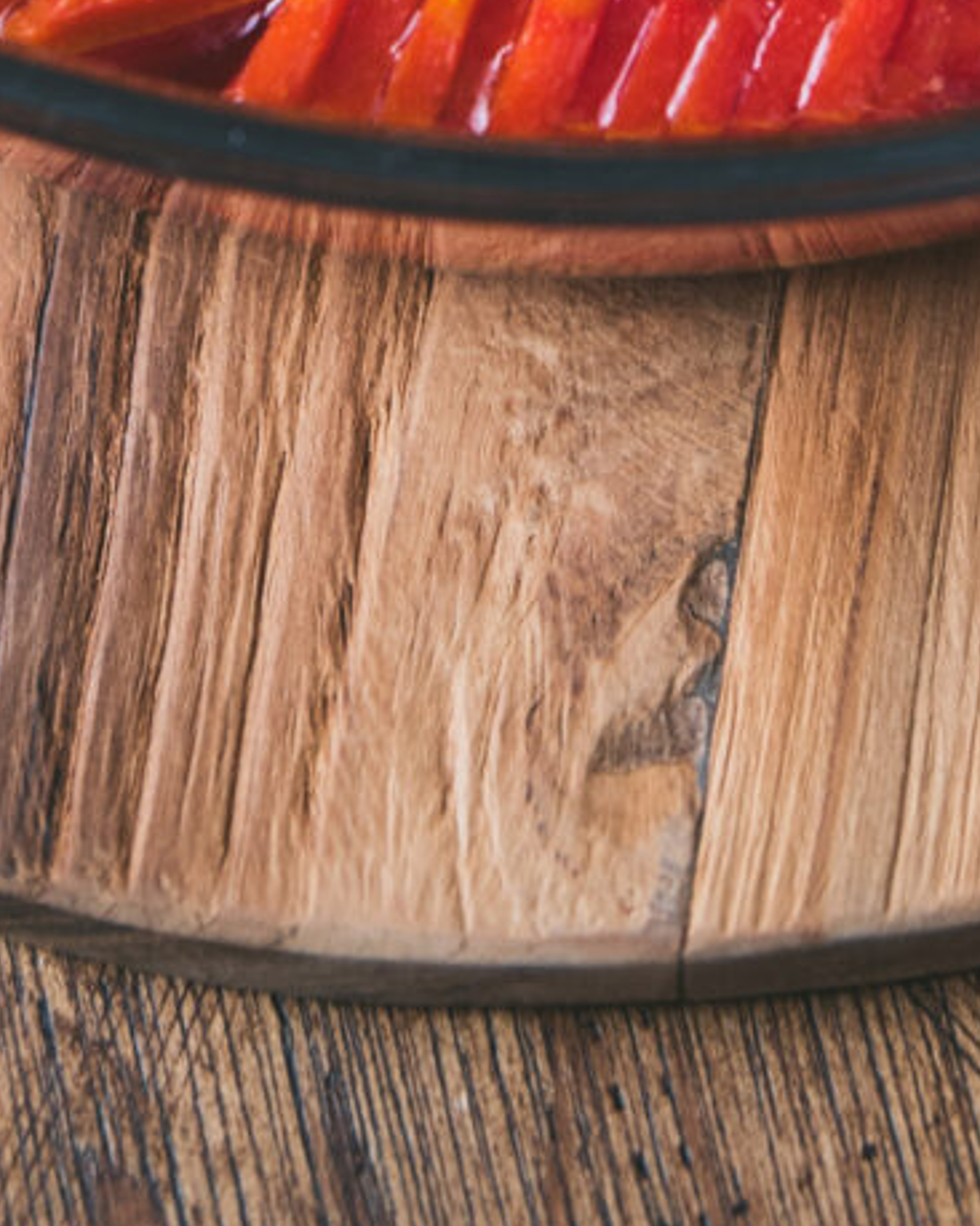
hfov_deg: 8.8
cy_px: -1194
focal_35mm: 176
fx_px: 6383
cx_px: 597
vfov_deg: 10.2
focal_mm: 42
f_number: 3.2
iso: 400
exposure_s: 1/160
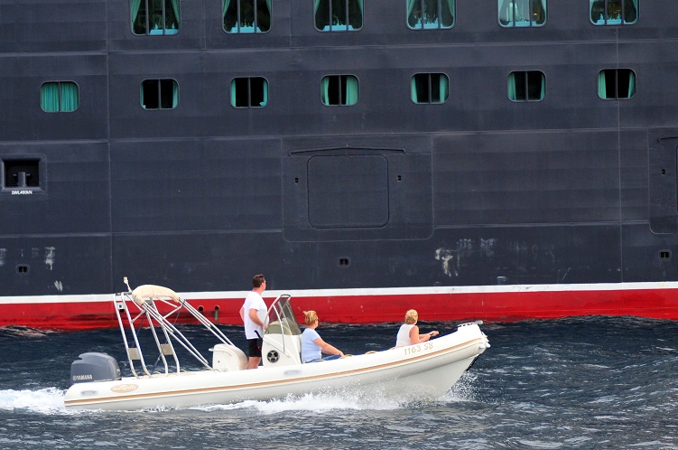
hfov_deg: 12.1
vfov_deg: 8.1
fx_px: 3190
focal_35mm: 170
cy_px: 273
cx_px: 277
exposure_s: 1/640
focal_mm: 85
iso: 320
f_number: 4.5
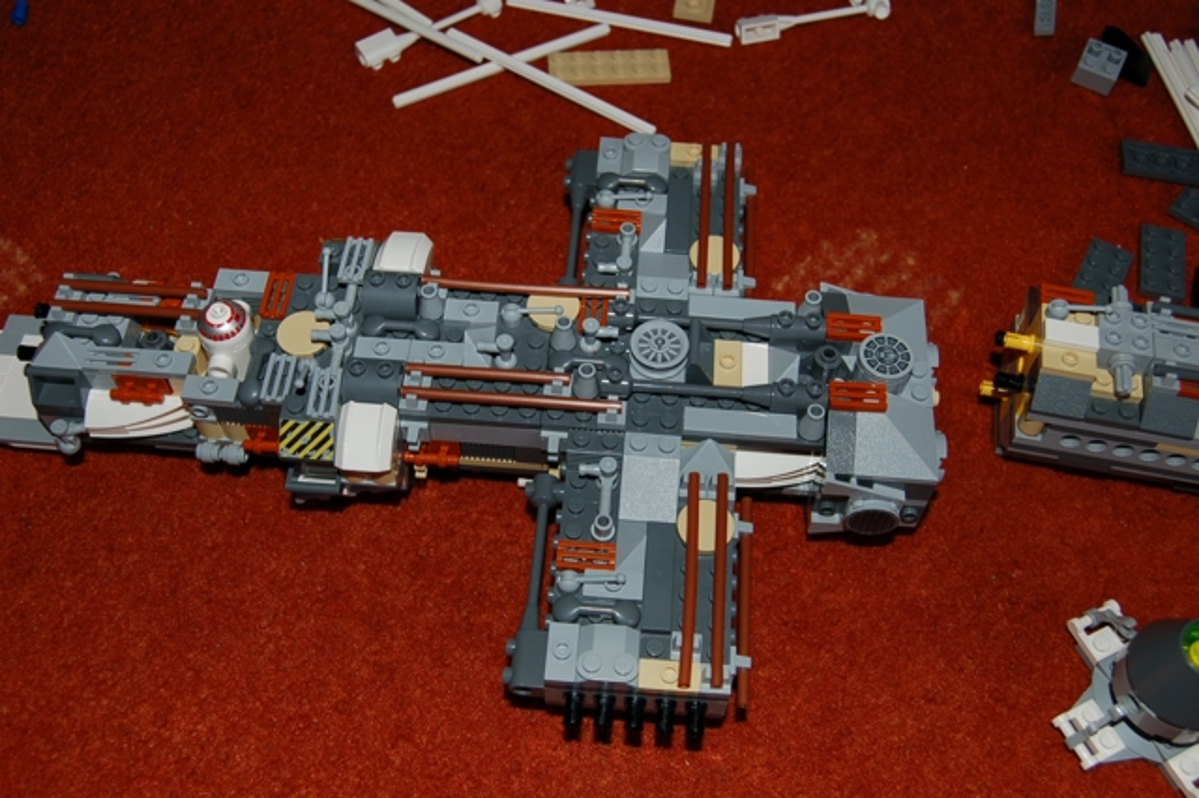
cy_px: 399
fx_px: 1298
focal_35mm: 39
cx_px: 600
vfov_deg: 34.2
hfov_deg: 49.6
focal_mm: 26
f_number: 5.6
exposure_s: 1/125
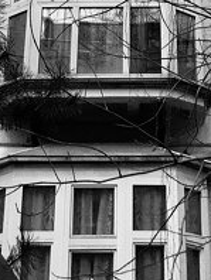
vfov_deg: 15.7
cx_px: 133
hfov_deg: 13.1
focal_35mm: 113
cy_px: -167
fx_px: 916
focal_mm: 3.99
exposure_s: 1/33
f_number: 1.8
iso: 40
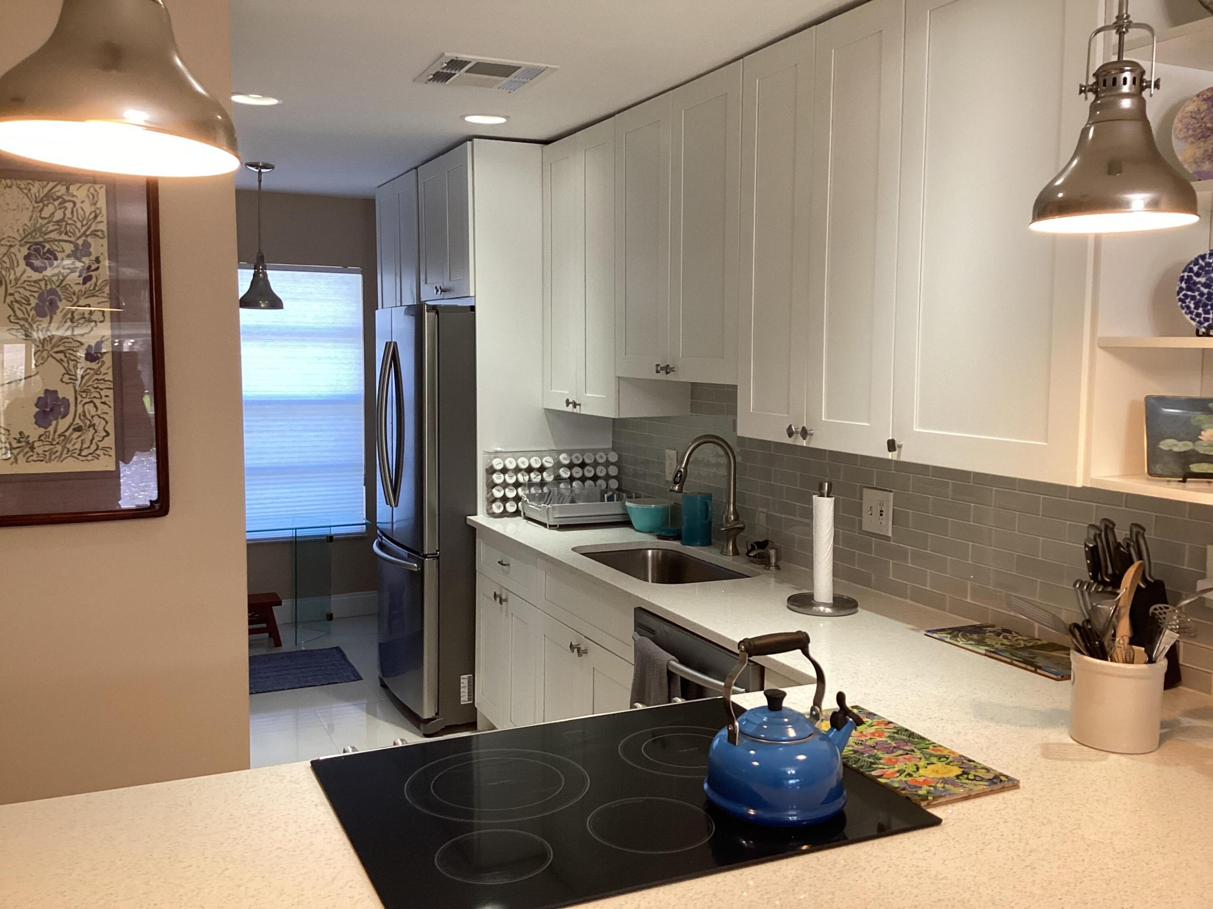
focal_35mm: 31
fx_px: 1086
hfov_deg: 58.4
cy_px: 454
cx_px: 606
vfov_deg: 45.4
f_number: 2.4
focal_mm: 3.3
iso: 100
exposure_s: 1/120
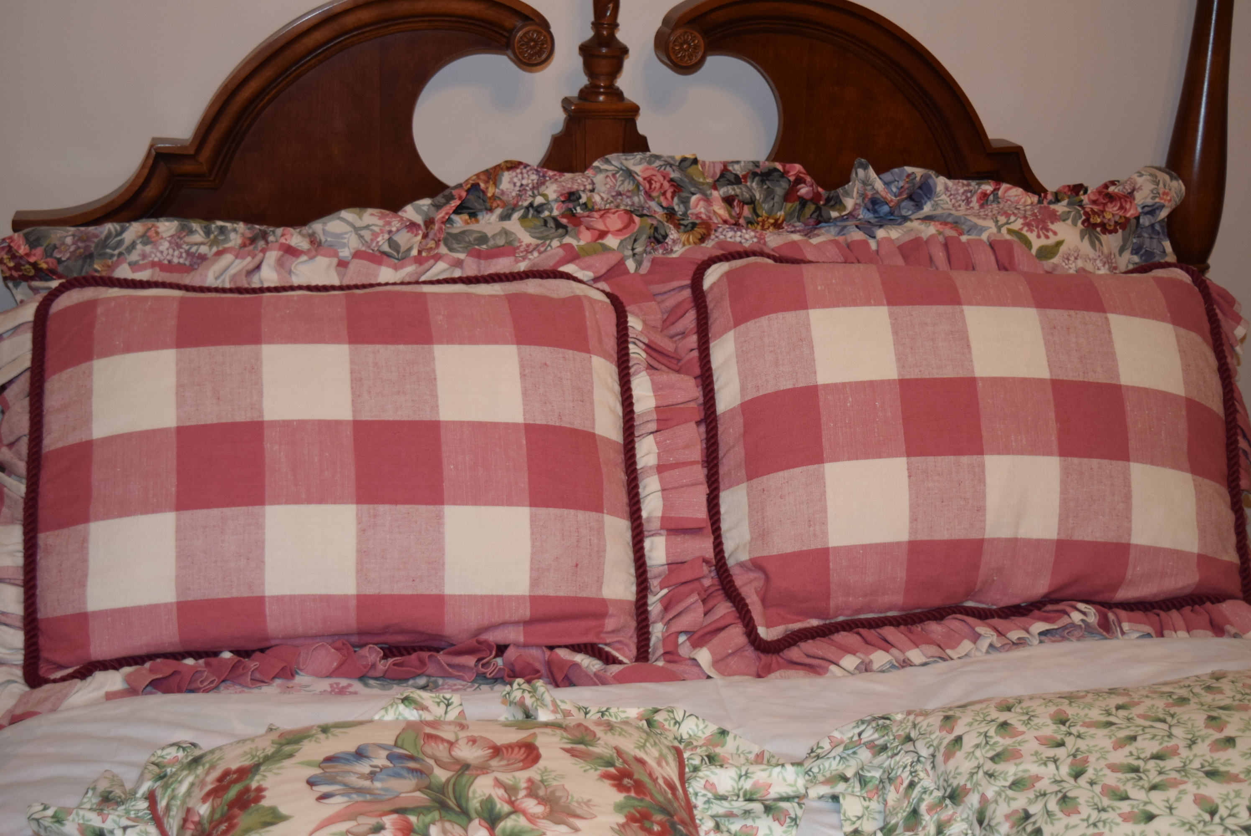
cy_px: 418
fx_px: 1826
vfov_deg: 25.8
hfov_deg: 37.8
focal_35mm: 52
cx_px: 626
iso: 1000
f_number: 4.5
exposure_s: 1/60
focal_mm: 35
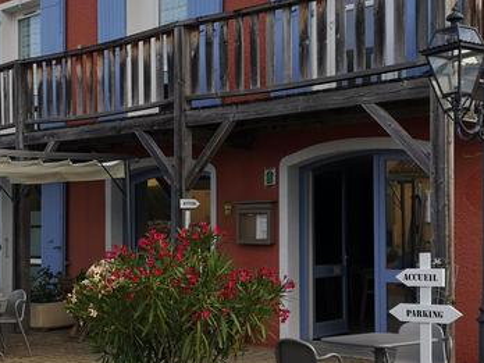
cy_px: 217
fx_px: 867
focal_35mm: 62
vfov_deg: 23.6
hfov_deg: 31.0
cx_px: 178
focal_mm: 3.95
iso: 50
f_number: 1.8
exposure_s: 1/1783
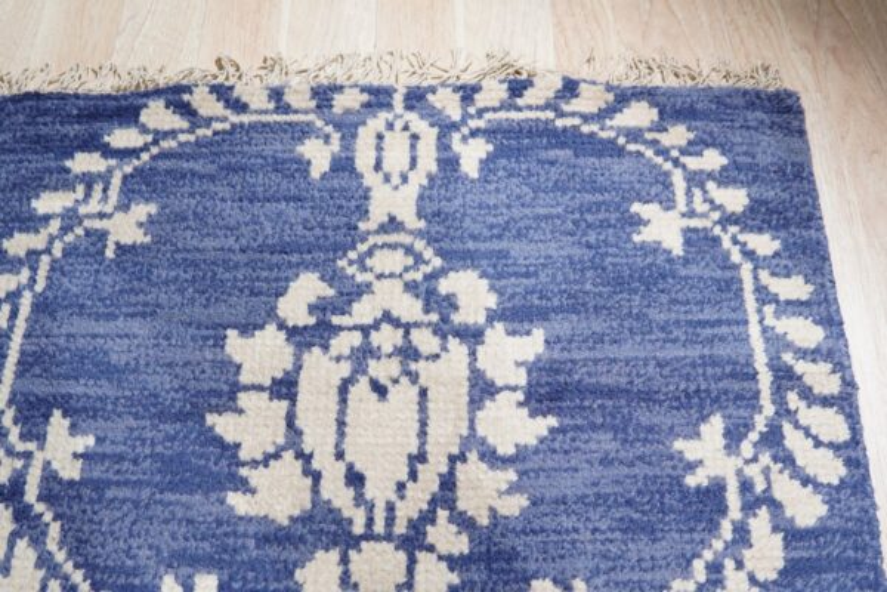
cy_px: 296
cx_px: 444
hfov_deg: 43.6
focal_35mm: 45
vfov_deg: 29.9
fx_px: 1109
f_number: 5
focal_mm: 30
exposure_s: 1/125
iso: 500
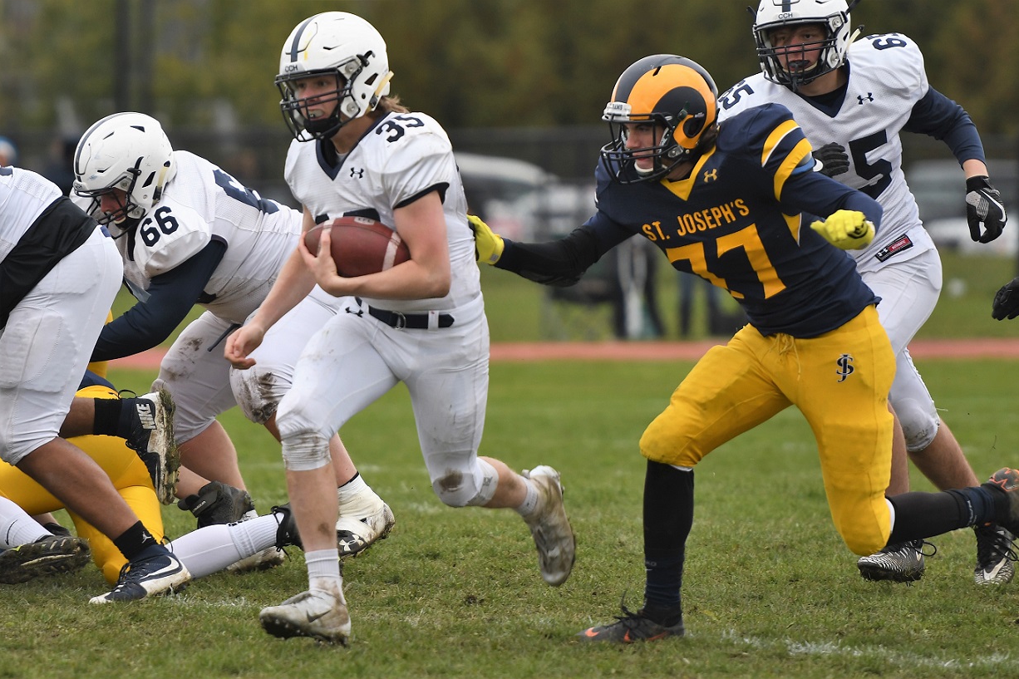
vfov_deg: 4.6
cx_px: 510
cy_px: 340
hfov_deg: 6.8
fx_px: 8518
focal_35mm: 301
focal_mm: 200
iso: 320
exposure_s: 1/1000
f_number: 2.8
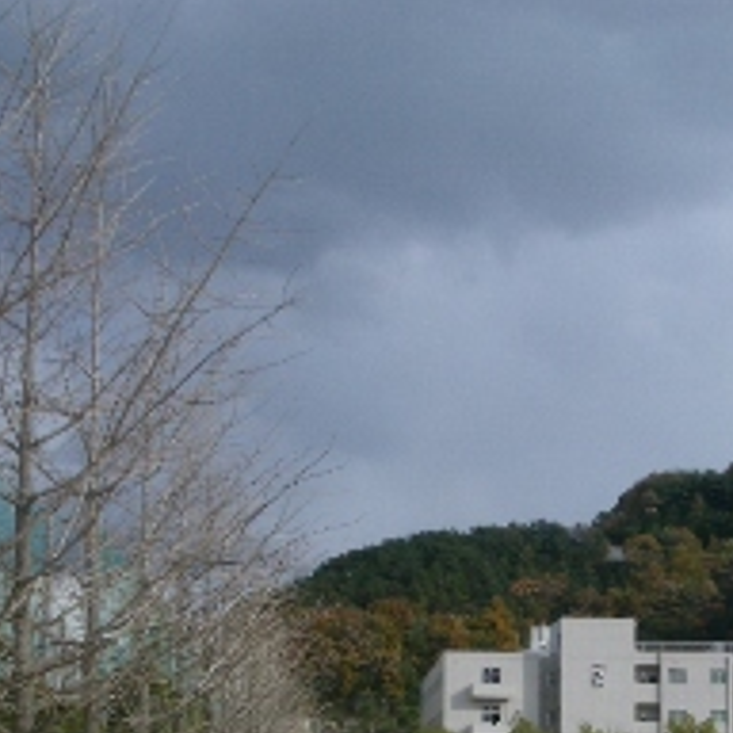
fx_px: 1725
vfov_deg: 23.8
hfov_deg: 24.0
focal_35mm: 72
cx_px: 412
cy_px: 534
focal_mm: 5.8
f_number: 4.3
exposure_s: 1/800
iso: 50
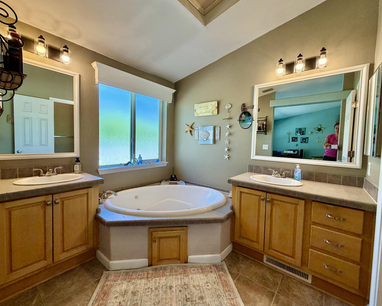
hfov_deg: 96.8
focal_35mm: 15
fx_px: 170
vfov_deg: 84.0
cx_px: 194
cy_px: 149
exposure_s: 1/120
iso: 250
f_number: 2.2
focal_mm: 2.22
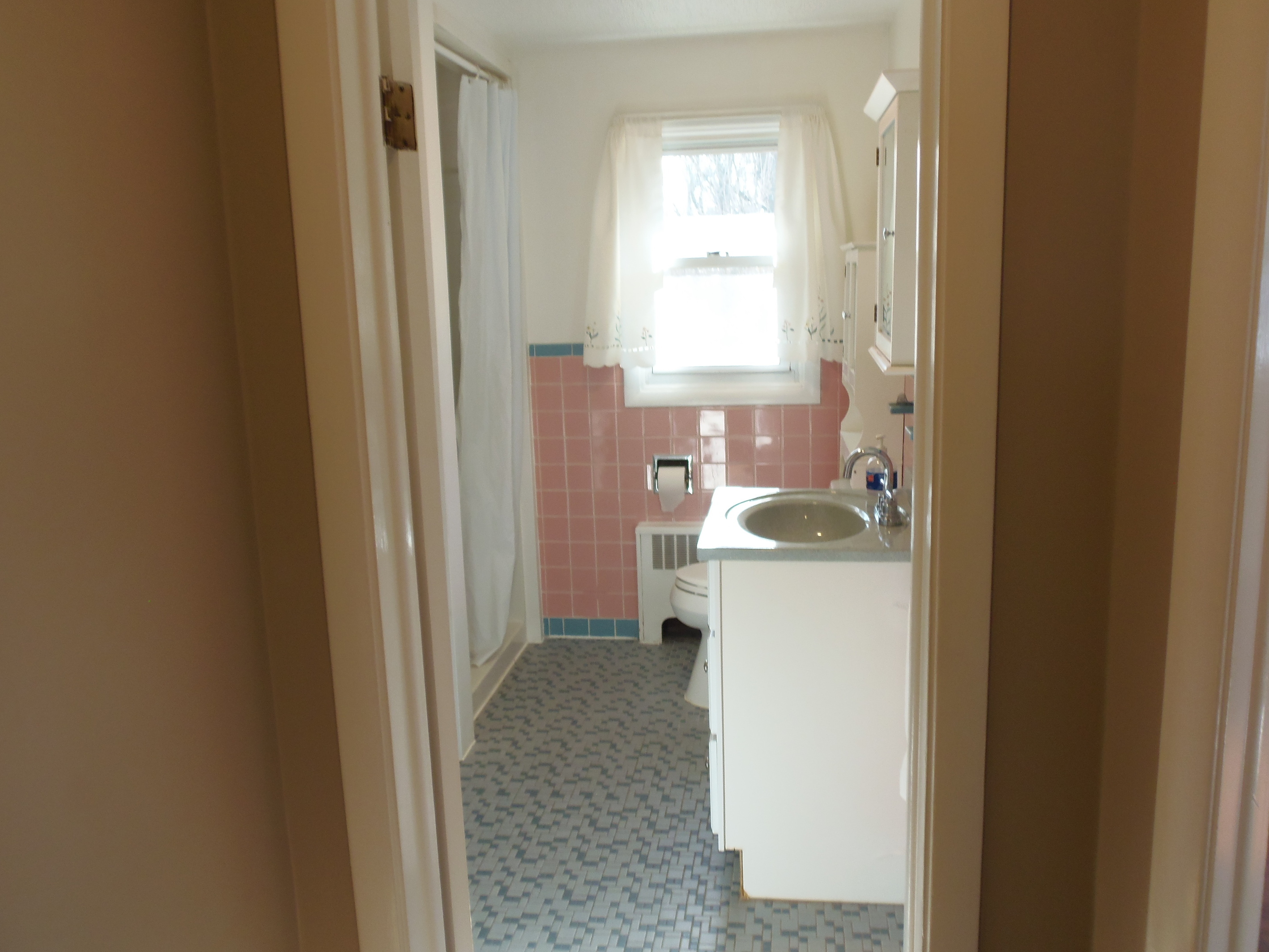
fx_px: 953
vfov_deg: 53.1
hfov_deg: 67.3
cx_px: 662
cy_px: 484
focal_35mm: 26
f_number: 2.9
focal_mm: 4.3
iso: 100
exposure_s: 1/30
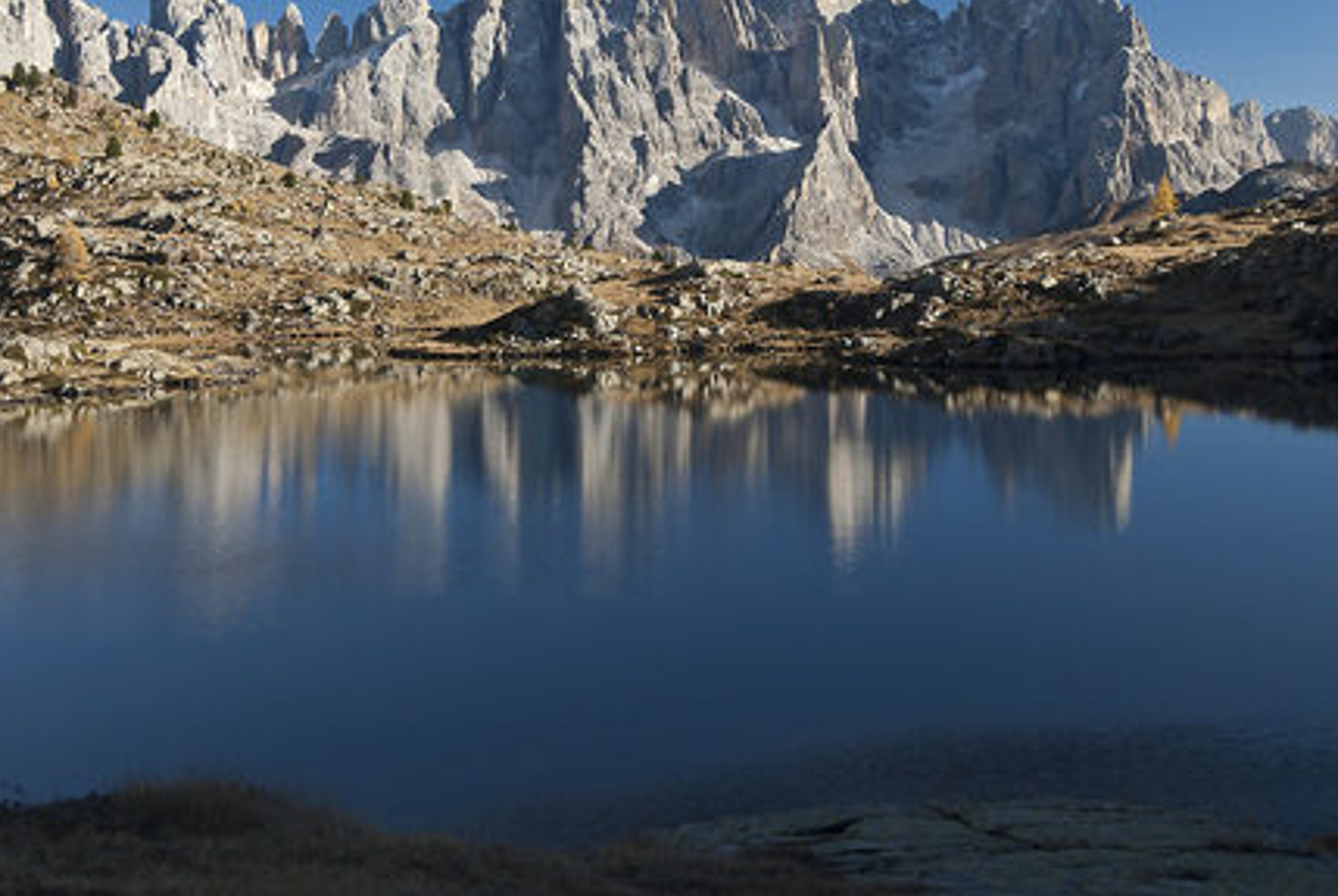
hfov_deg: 31.8
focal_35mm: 63
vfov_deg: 21.5
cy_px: 278
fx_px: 2344
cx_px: 602
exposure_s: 1/160
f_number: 7.1
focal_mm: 30
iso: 200
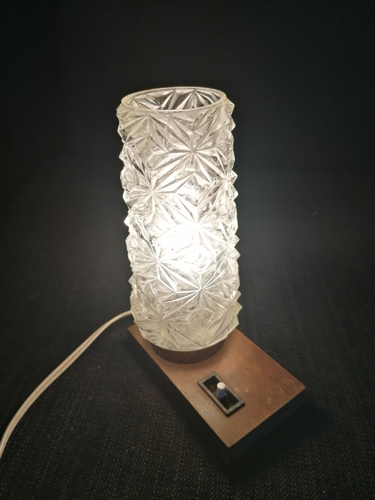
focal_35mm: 27
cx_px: 188
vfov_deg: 65.3
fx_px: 390
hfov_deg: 51.4
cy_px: 250
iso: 50
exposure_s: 1/136
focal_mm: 4.75
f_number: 1.8
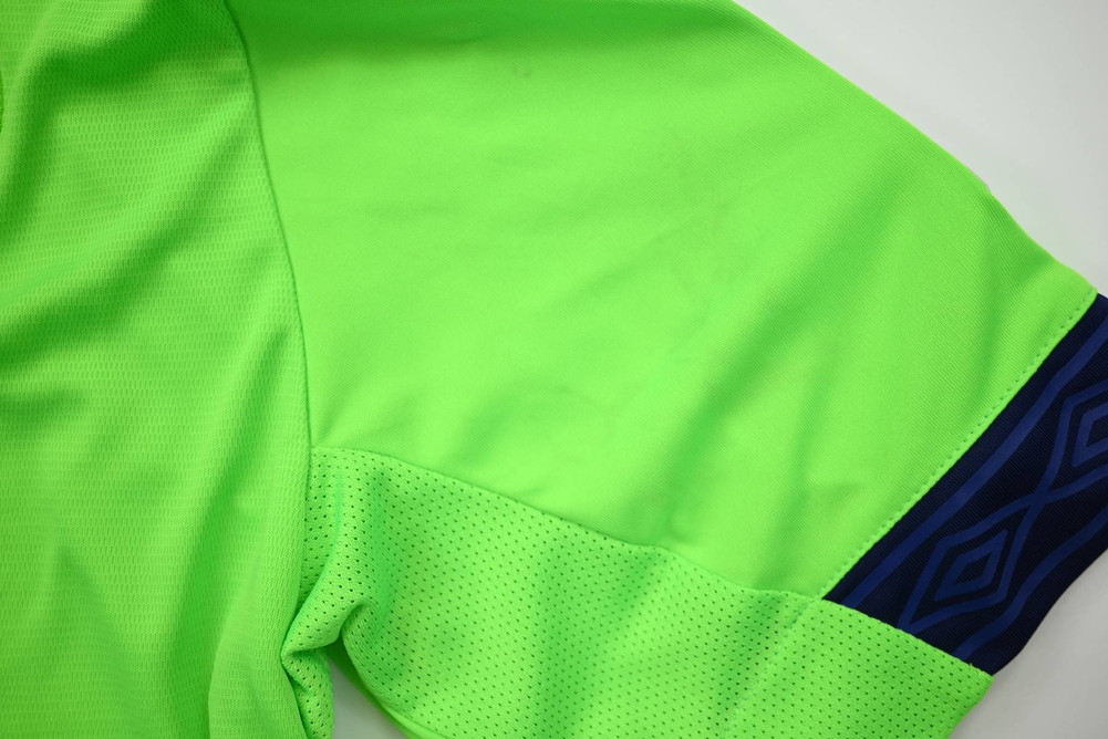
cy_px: 370
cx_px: 554
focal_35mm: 36
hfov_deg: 53.1
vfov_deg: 36.9
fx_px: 1108
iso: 200
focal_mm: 36
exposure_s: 1/125
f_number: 5.3
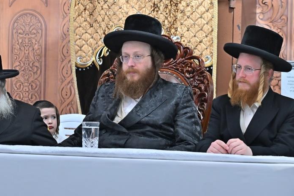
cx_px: 132
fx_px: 971
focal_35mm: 119
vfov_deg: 11.5
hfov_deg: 17.2
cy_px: 83
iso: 500
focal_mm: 54
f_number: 4
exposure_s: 1/200
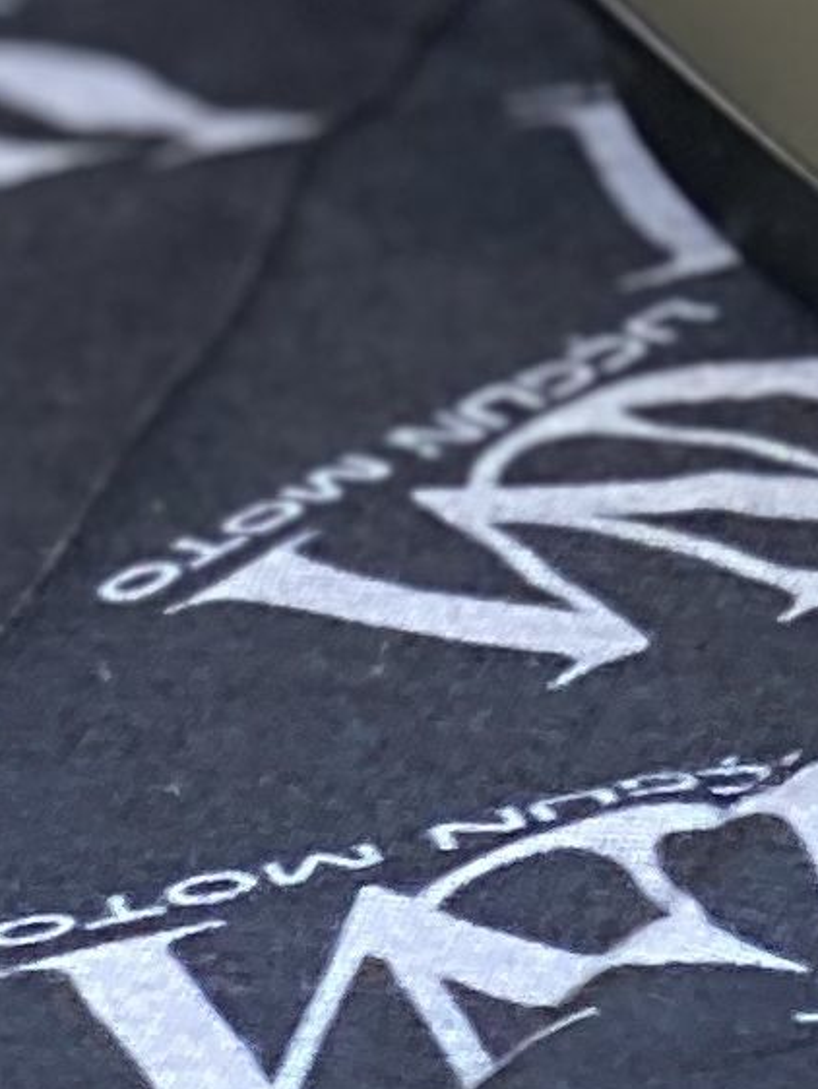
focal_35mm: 373
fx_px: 11743
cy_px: -2639
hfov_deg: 3.9
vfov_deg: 4.9
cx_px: 2477
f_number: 2
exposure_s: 1/122
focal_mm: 6
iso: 25
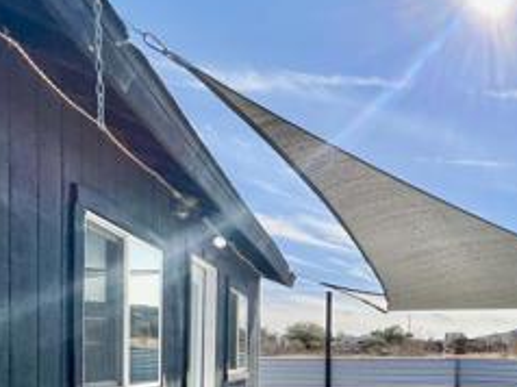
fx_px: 522
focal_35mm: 35
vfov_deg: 36.4
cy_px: 389
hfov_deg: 38.8
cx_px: 619
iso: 32
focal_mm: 1.57
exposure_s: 1/2801
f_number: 1.8
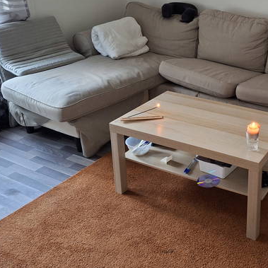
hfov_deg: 34.9
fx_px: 403
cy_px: 77
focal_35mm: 46
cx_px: 236
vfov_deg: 36.2
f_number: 1.8
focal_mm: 4.69
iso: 250
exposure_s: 1/33
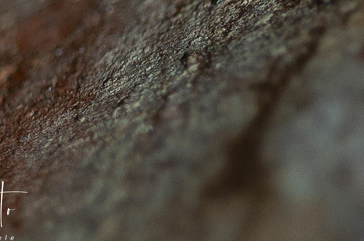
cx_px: 295
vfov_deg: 7.0
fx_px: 1959
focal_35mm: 194
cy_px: -67
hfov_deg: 10.6
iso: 500
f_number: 5.6
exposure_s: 1/80
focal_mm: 50
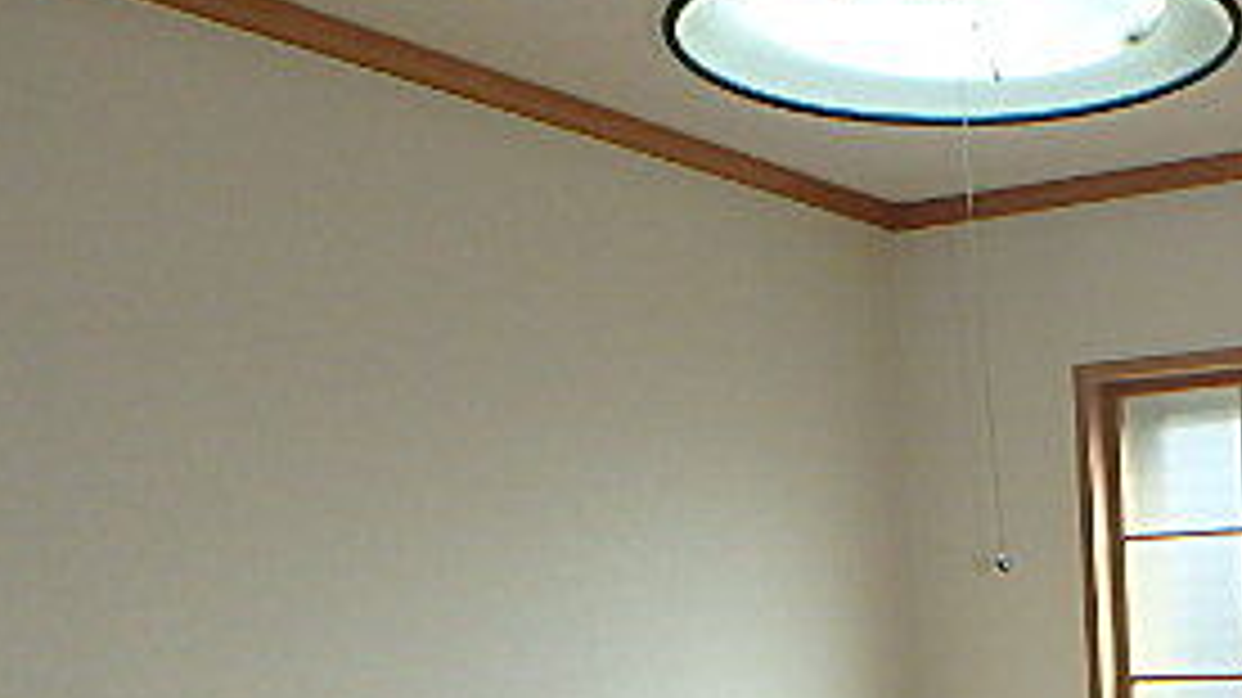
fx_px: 1745
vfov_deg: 20.4
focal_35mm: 53
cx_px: 1260
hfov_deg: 35.2
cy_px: 941
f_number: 3.5
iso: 125
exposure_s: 1/200
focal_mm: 3.7
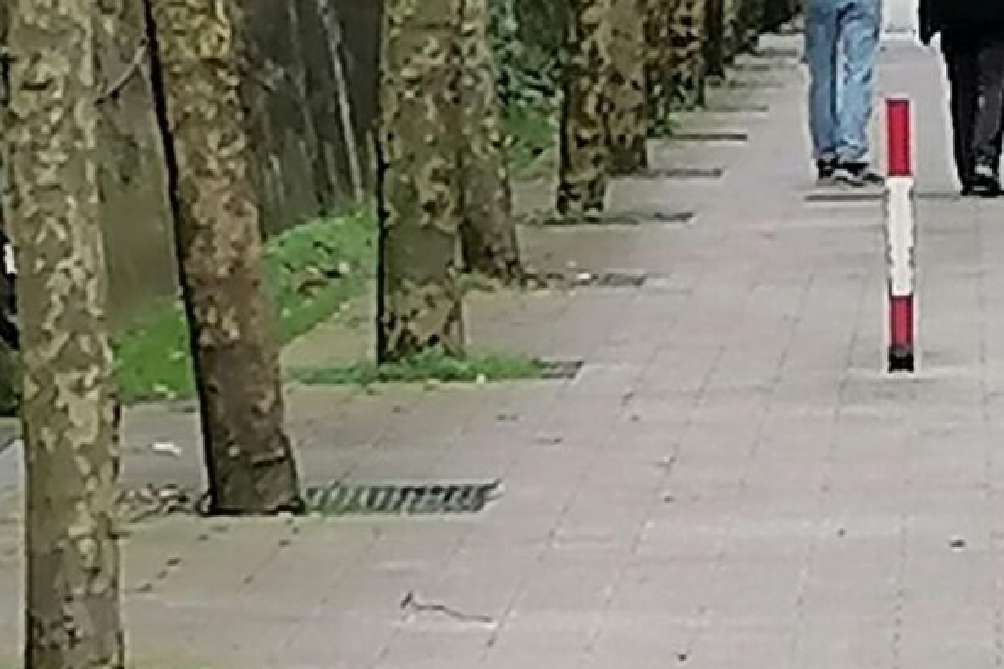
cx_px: 1158
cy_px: -51
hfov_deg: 5.5
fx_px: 10371
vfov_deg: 3.7
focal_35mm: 372
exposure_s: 1/395
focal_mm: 4.75
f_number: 1.8
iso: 50
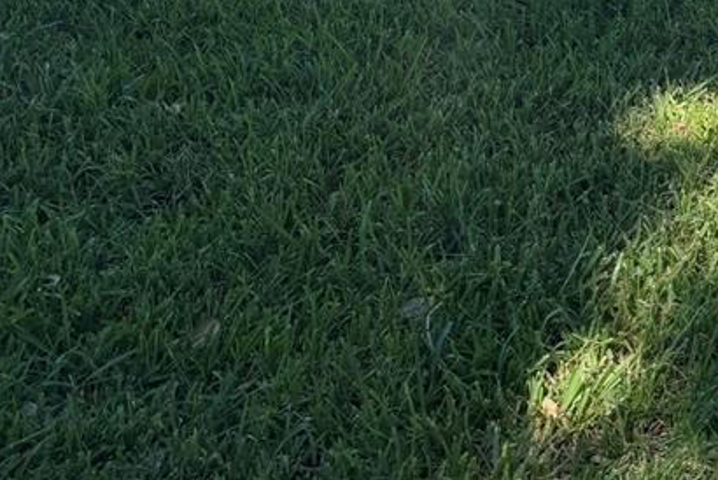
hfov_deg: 25.8
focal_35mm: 73
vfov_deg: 16.5
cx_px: 771
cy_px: -300
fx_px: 1457
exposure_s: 1/1112
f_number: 1.78
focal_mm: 6.76
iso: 80
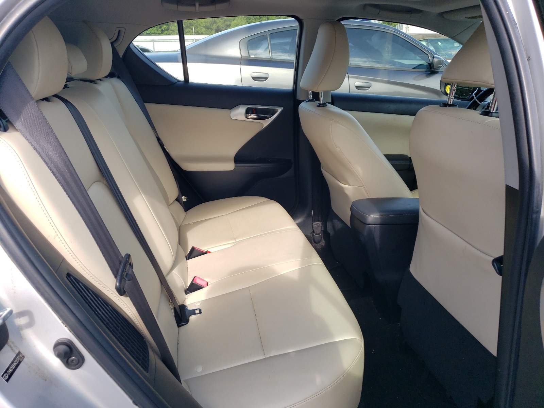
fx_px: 409
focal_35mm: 26
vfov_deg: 53.1
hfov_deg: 67.3
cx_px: 272
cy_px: 204
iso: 50
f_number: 1.5
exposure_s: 1/667
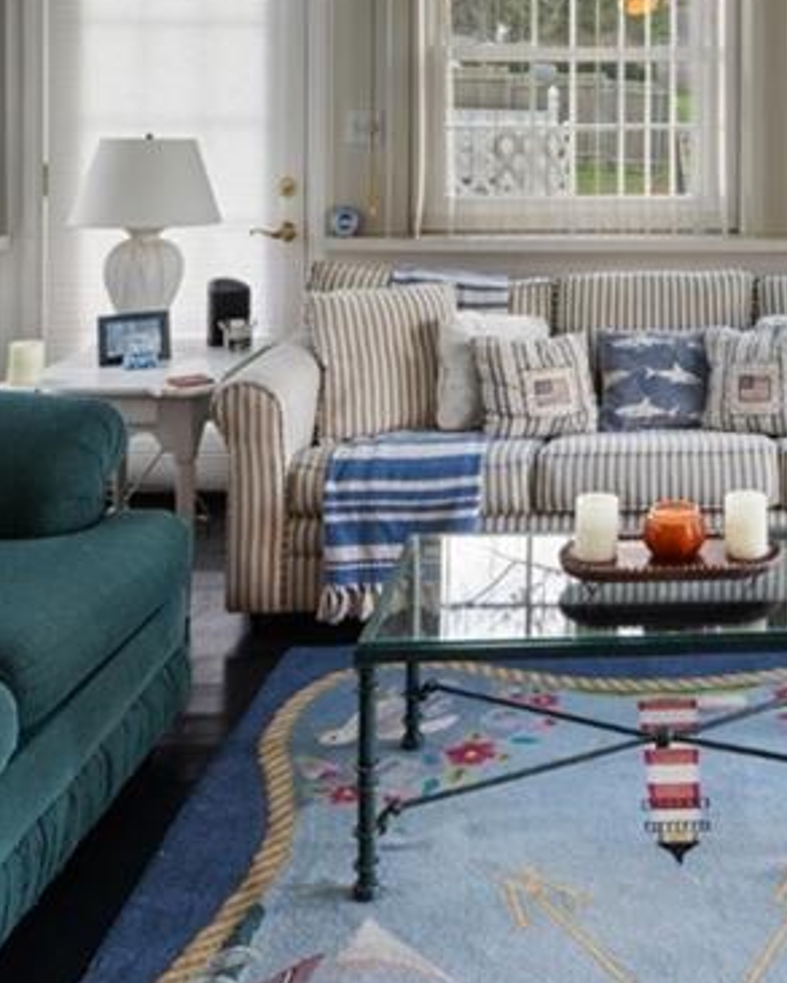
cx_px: 723
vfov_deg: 40.2
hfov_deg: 33.6
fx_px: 1222
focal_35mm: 42
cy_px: 81
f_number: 11
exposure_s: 1/6
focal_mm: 16
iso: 800
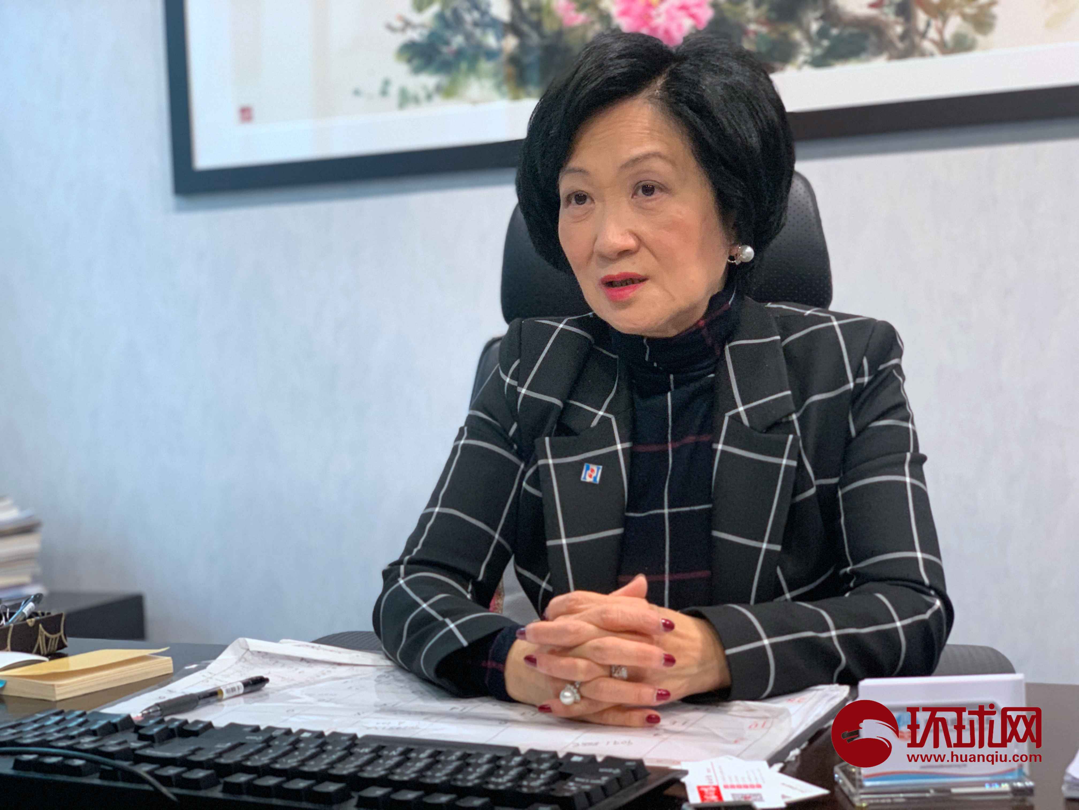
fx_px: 1621
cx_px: 540
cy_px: 405
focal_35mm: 52
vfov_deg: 28.0
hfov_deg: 36.8
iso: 250
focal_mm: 6
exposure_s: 1/50
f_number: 2.4
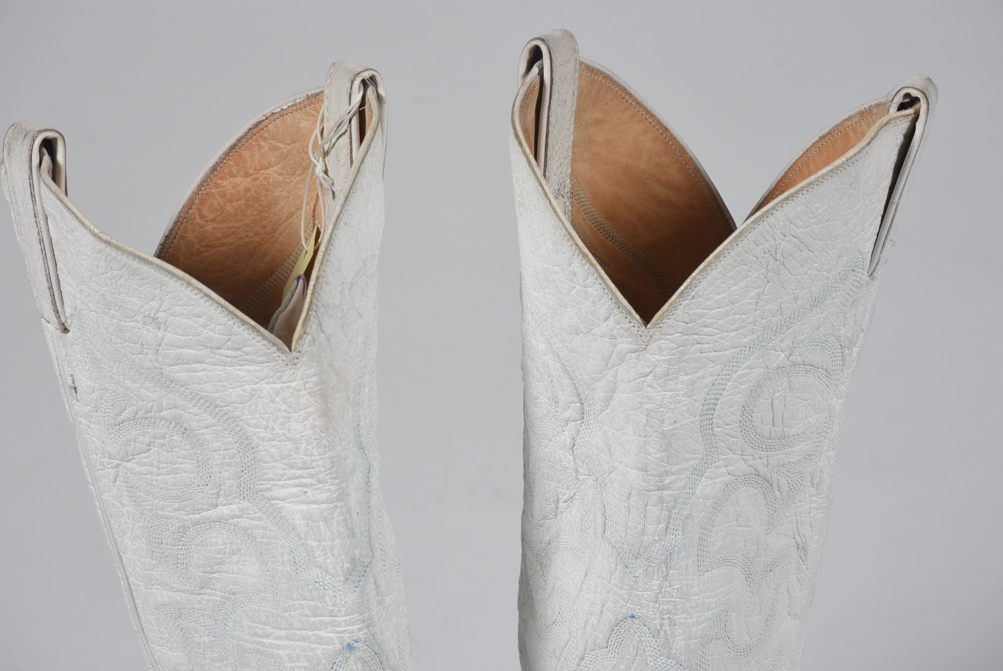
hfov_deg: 15.2
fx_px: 3764
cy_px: 336
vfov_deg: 10.2
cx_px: 502
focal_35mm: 135
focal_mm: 90
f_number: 13
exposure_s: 1/125
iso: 200
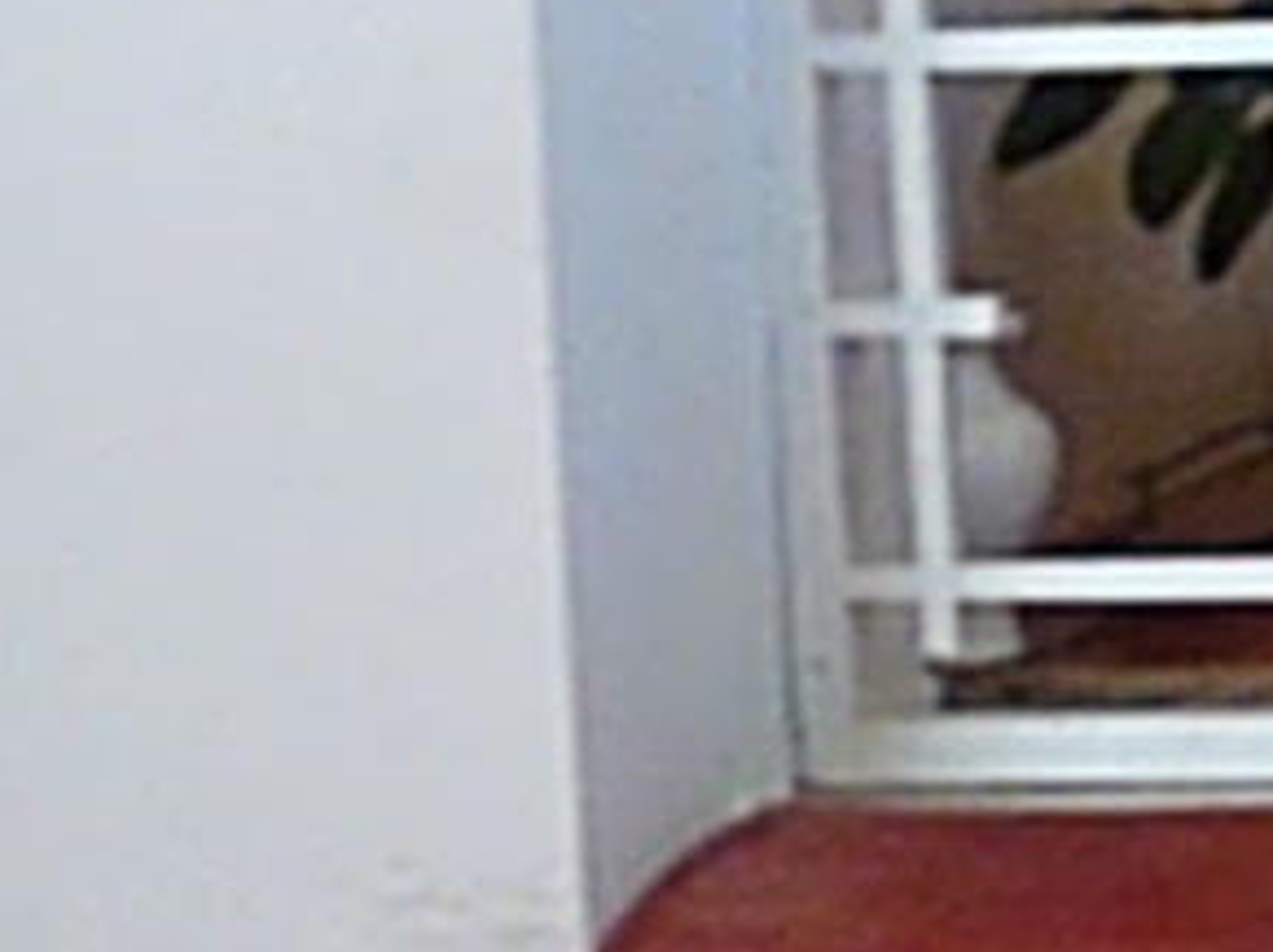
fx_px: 7018
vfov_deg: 7.7
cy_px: -97
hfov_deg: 8.6
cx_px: 3854
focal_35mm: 191
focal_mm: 4.8
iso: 800
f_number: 2.8
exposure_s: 1/80
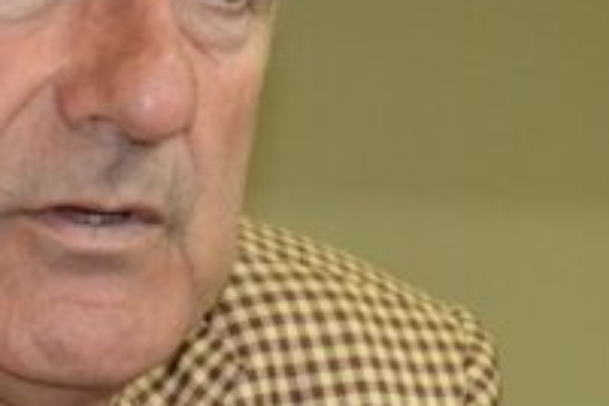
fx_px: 3399
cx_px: -73
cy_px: 297
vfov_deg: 6.8
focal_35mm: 201
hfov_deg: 10.1
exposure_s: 1/60
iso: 3200
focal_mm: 35
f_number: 4.2
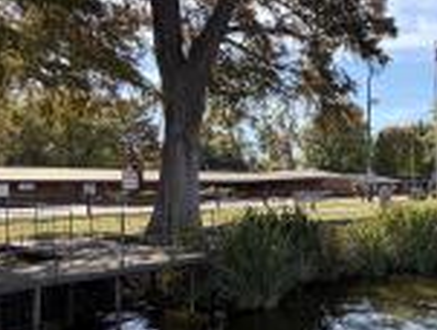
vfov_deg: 38.7
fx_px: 468
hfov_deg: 44.1
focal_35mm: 37
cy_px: 197
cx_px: 417
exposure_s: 1/770
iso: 32
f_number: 2.2
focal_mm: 2.22
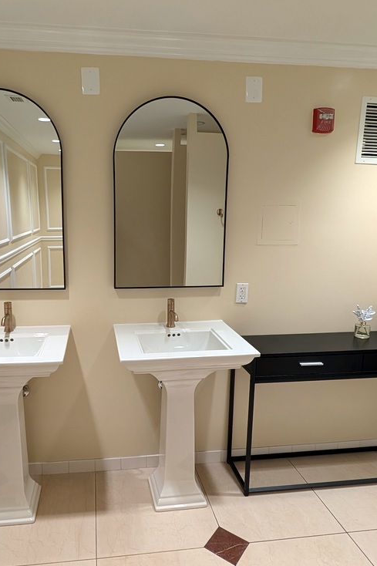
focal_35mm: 17
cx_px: 140
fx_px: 267
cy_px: 287
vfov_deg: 93.3
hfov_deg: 69.3
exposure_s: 1/23.8
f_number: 1.7
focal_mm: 2.02
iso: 67
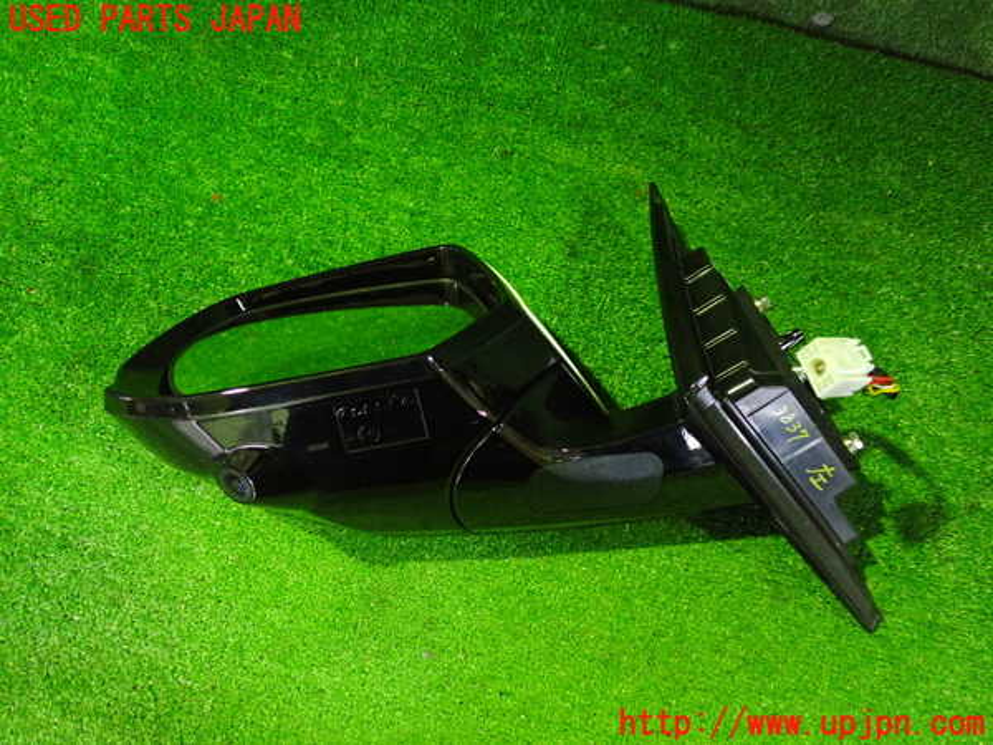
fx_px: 861
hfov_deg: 60.0
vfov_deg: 46.8
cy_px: 372
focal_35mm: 30
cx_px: 496
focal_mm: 5.4
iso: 800
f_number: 2.3
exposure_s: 1/20
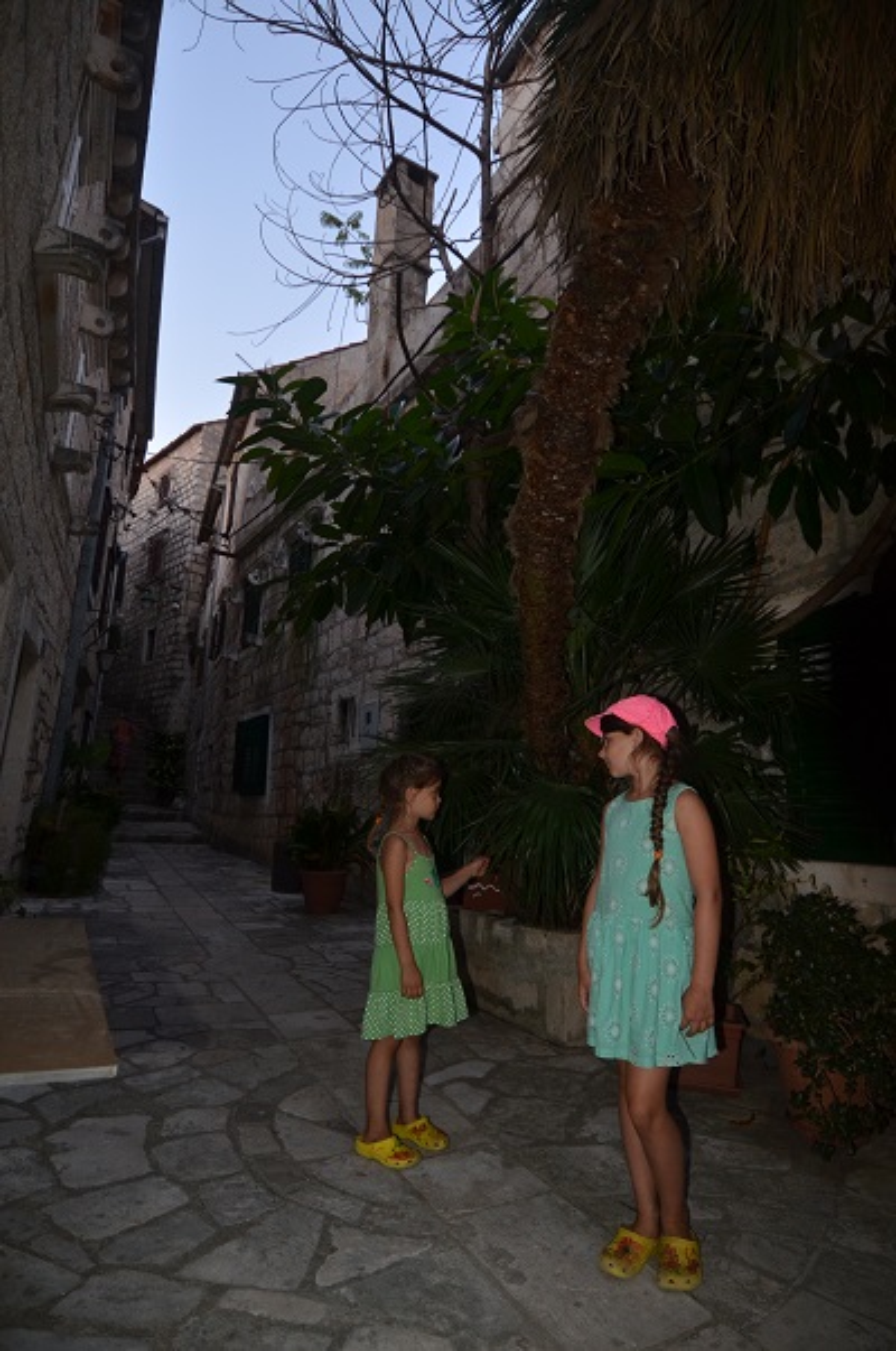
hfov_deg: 67.2
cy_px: 676
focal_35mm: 18
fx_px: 674
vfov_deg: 90.1
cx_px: 448
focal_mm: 12
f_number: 4
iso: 640
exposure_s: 1/60
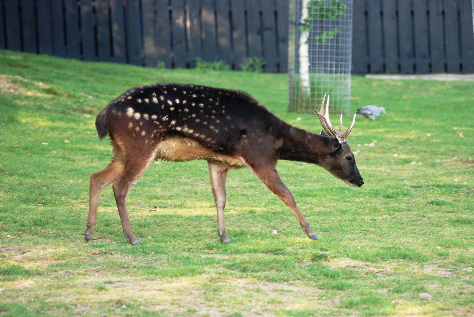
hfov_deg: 10.1
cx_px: 237
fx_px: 2669
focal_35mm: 202
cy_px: 158
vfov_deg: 6.8
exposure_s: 1/125
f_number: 4.5
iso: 200
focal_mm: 135
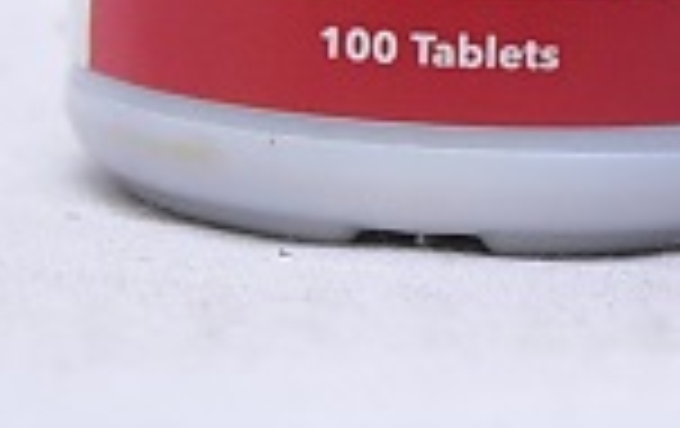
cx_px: 536
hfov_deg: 7.0
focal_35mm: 301
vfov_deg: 4.3
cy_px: -387
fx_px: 5589
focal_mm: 85
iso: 1250
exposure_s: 1/160
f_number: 4
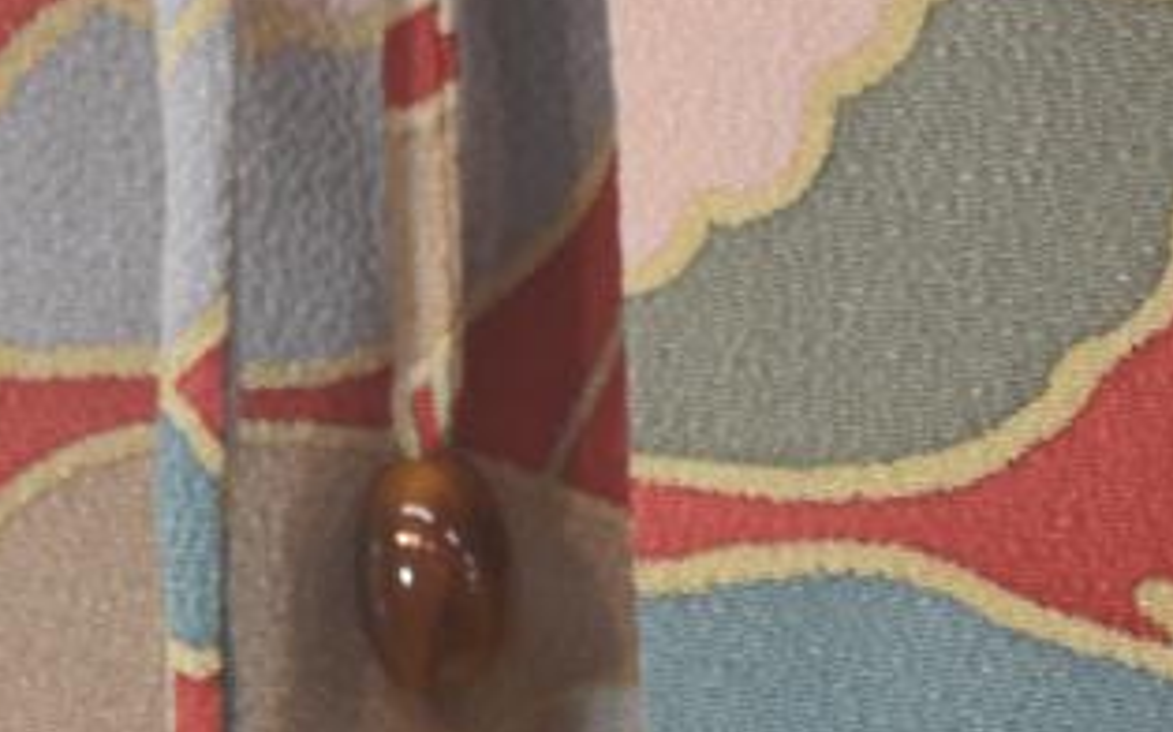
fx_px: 21922
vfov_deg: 1.9
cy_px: -54
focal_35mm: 686
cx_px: 527
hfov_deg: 3.1
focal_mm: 130
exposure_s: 1/60
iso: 1250
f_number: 6
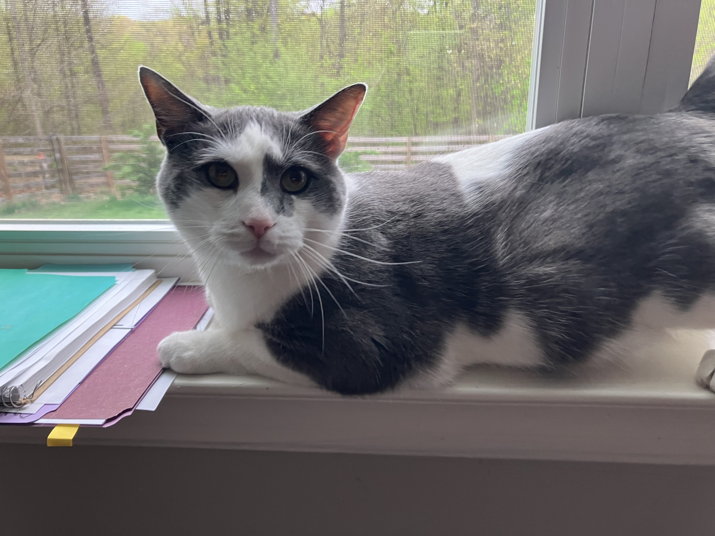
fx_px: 578
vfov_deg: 49.7
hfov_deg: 63.4
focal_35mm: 28
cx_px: 358
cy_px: 268
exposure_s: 1/60
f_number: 1.8
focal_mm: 3.99
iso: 100
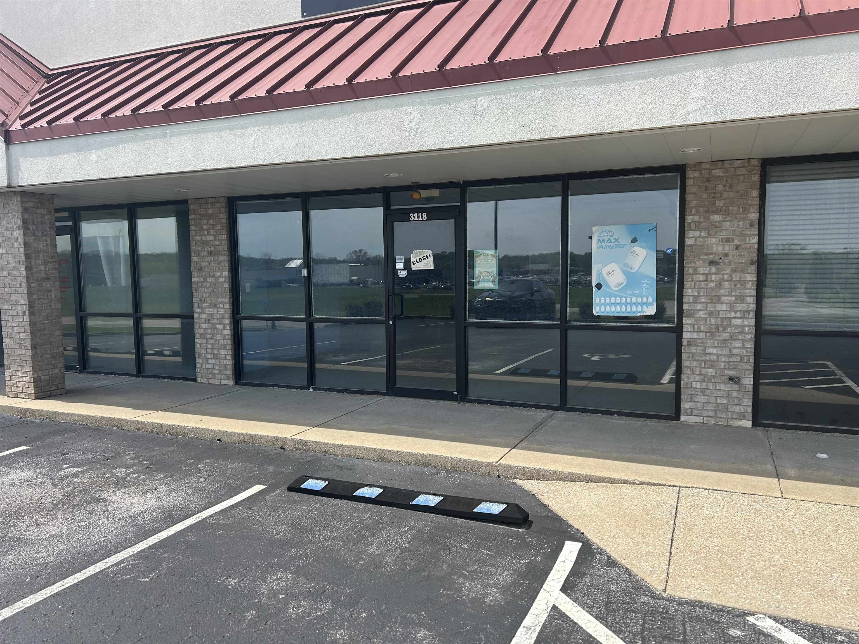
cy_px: 322
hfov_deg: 67.3
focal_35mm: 26
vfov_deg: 53.1
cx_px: 430
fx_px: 645
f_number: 1.5
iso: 50
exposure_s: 1/2513
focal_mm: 5.7
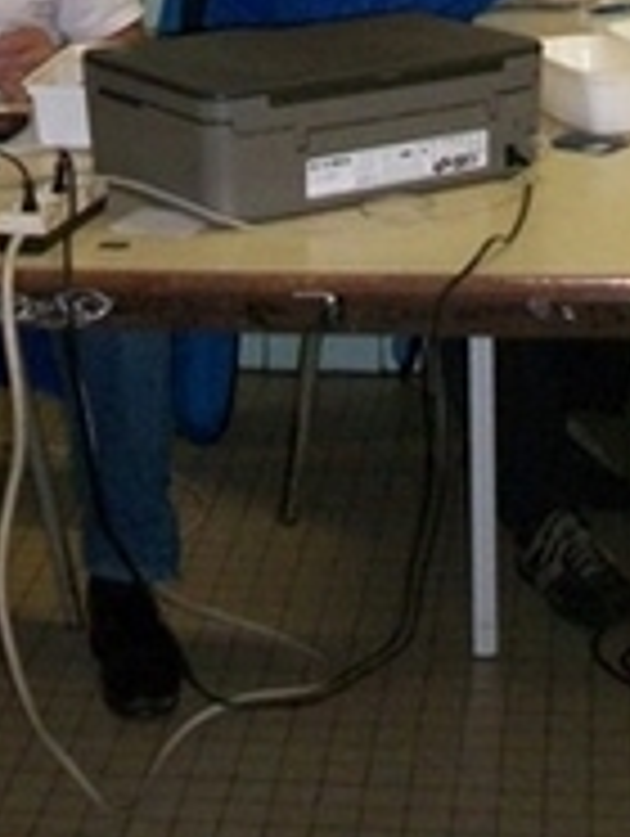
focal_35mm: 103
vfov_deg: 17.1
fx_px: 2494
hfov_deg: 14.3
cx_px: 162
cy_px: -446
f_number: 2.9
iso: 320
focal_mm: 5.7
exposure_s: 1/60
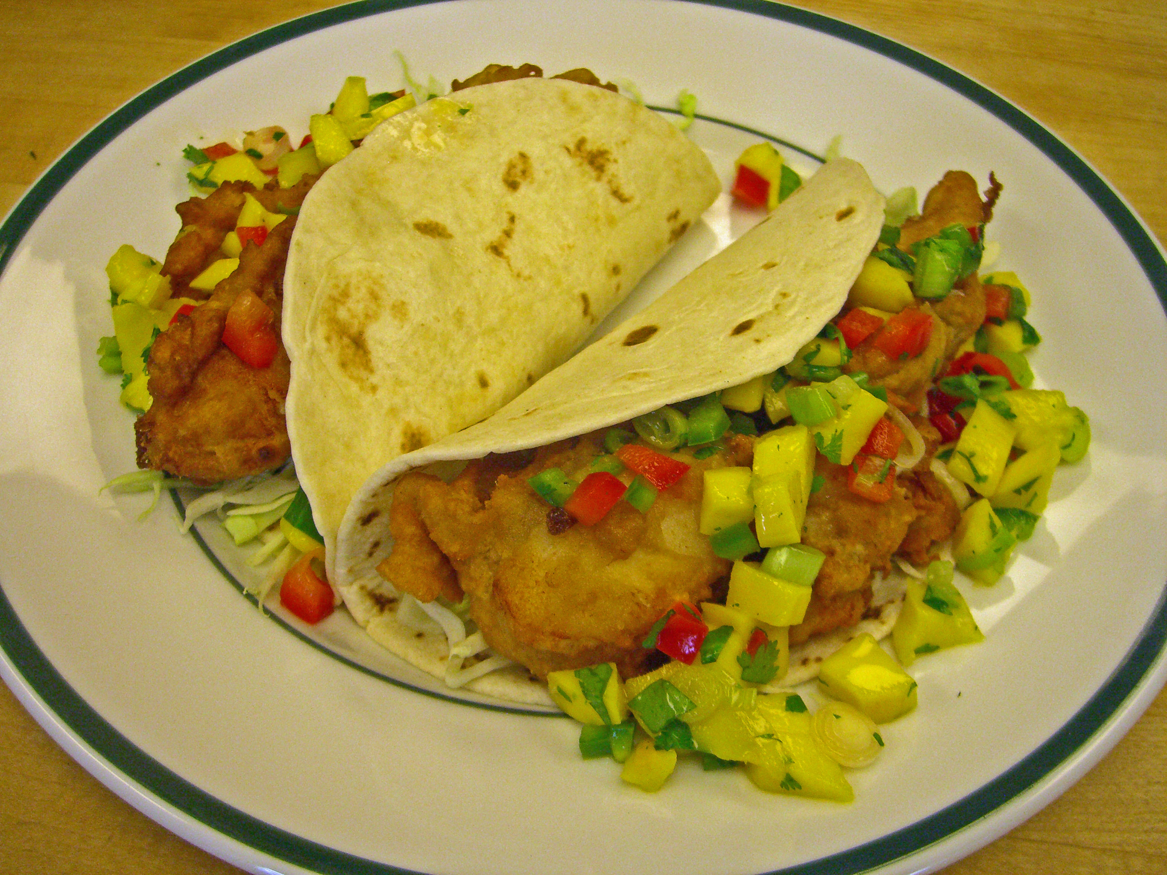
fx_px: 1281
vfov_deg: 37.7
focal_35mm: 38
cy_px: 438
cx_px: 584
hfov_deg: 49.0
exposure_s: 1/60
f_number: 2.8
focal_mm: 7.9
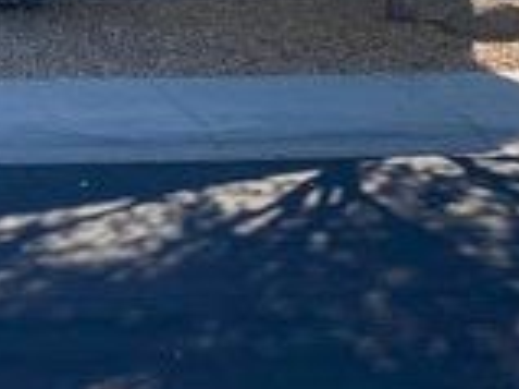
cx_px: -98
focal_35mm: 82
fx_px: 1229
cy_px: -113
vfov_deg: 17.0
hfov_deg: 22.1
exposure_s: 1/2222
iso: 32
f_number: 1.8
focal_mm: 4.25
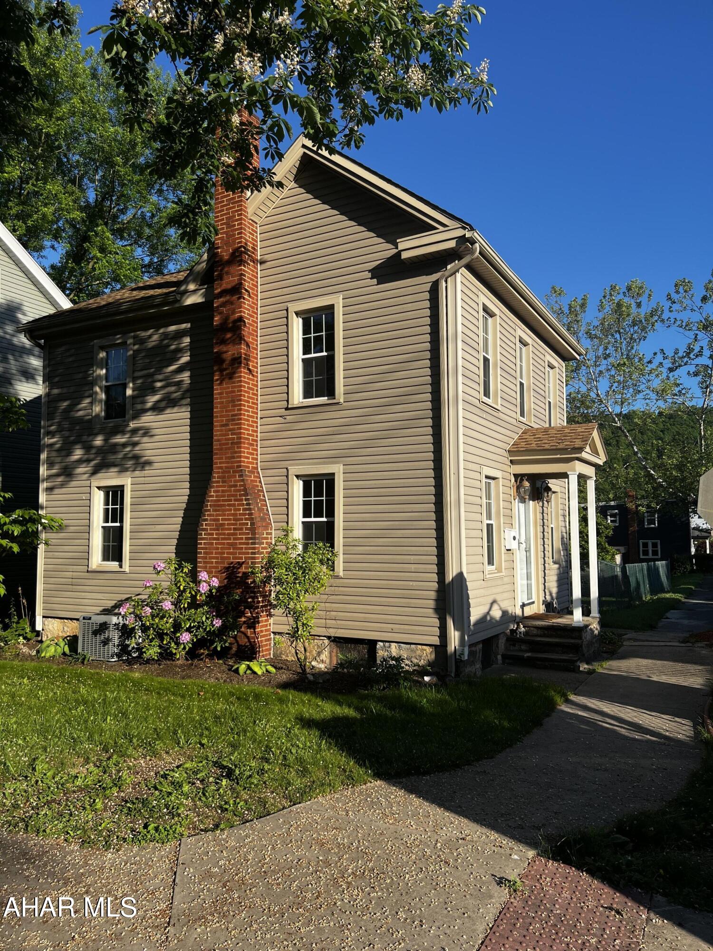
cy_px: 476
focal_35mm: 26
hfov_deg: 53.1
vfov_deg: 67.3
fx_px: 714
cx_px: 356
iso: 50
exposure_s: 1/2915
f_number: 1.5
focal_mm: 5.7
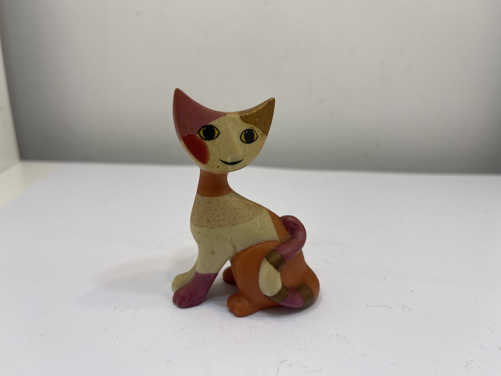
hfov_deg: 69.4
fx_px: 362
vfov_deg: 54.9
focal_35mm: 25
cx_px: 250
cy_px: 188
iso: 32
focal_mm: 5.1
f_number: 1.6
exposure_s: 1/346
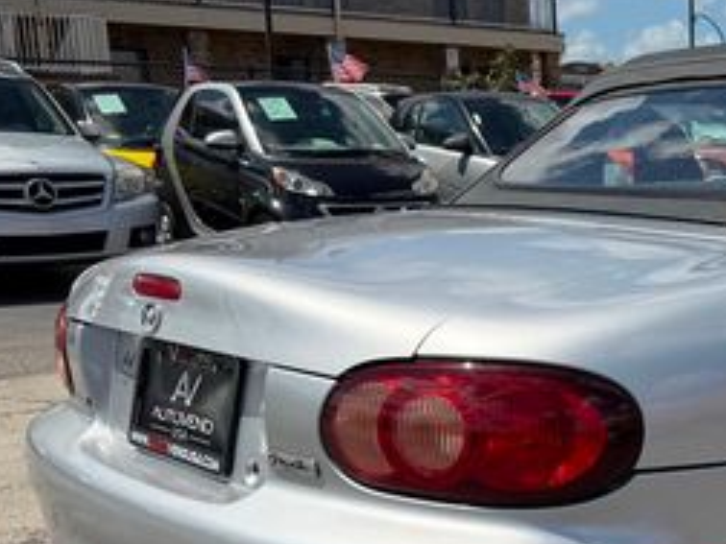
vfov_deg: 23.6
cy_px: 443
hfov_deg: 28.8
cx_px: 792
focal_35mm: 61
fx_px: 1279
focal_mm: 6.76
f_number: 1.78
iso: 125
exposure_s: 1/10309
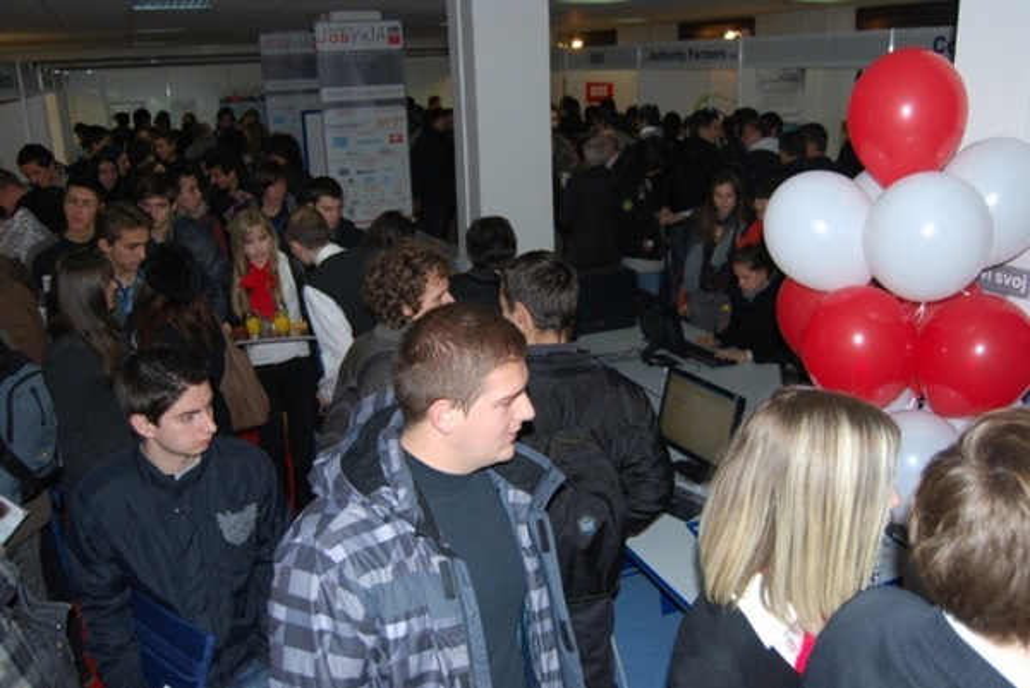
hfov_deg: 57.2
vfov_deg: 40.0
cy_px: 344
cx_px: 515
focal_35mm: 33
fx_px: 945
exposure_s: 1/60
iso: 200
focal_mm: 22
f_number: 3.8
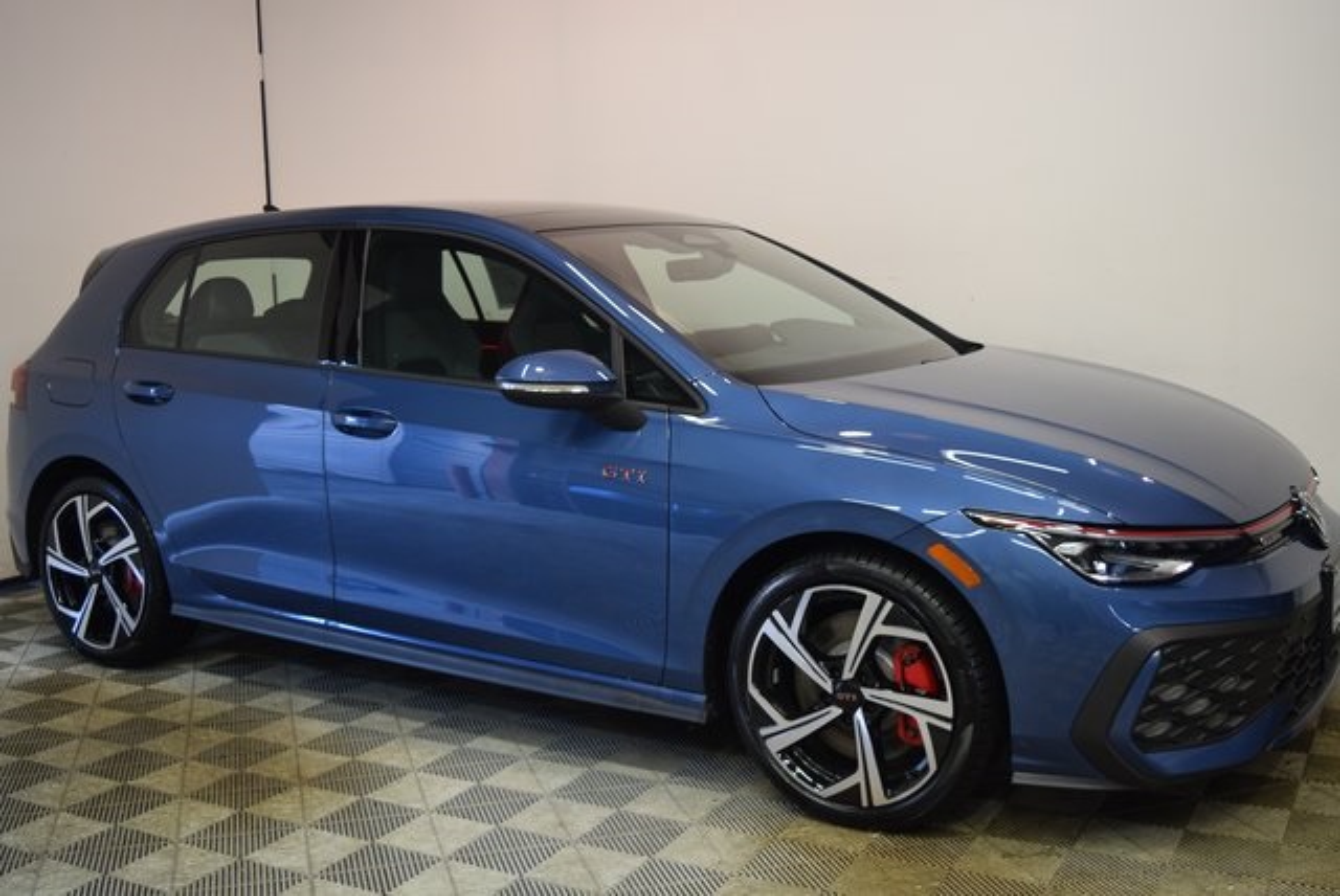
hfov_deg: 49.5
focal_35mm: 39
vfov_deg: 34.3
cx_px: 670
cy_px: 448
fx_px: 1453
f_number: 4
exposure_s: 1/60
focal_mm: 26
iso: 900
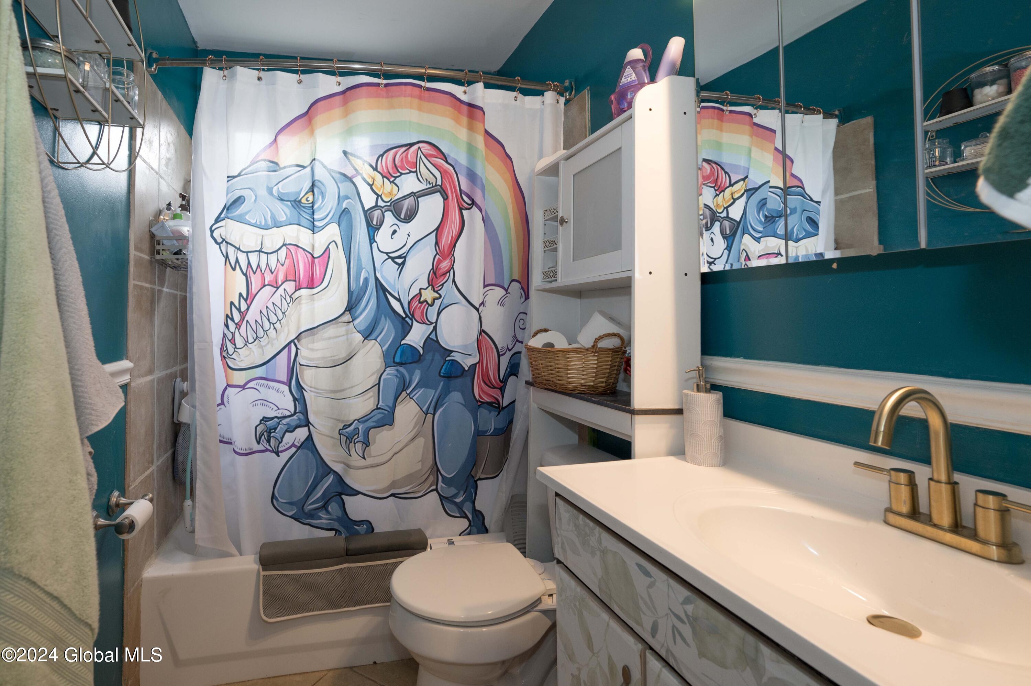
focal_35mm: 16
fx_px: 458
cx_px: 516
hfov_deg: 96.8
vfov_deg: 73.7
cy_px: 343
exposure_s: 1/30
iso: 800
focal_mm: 16
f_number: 5.6
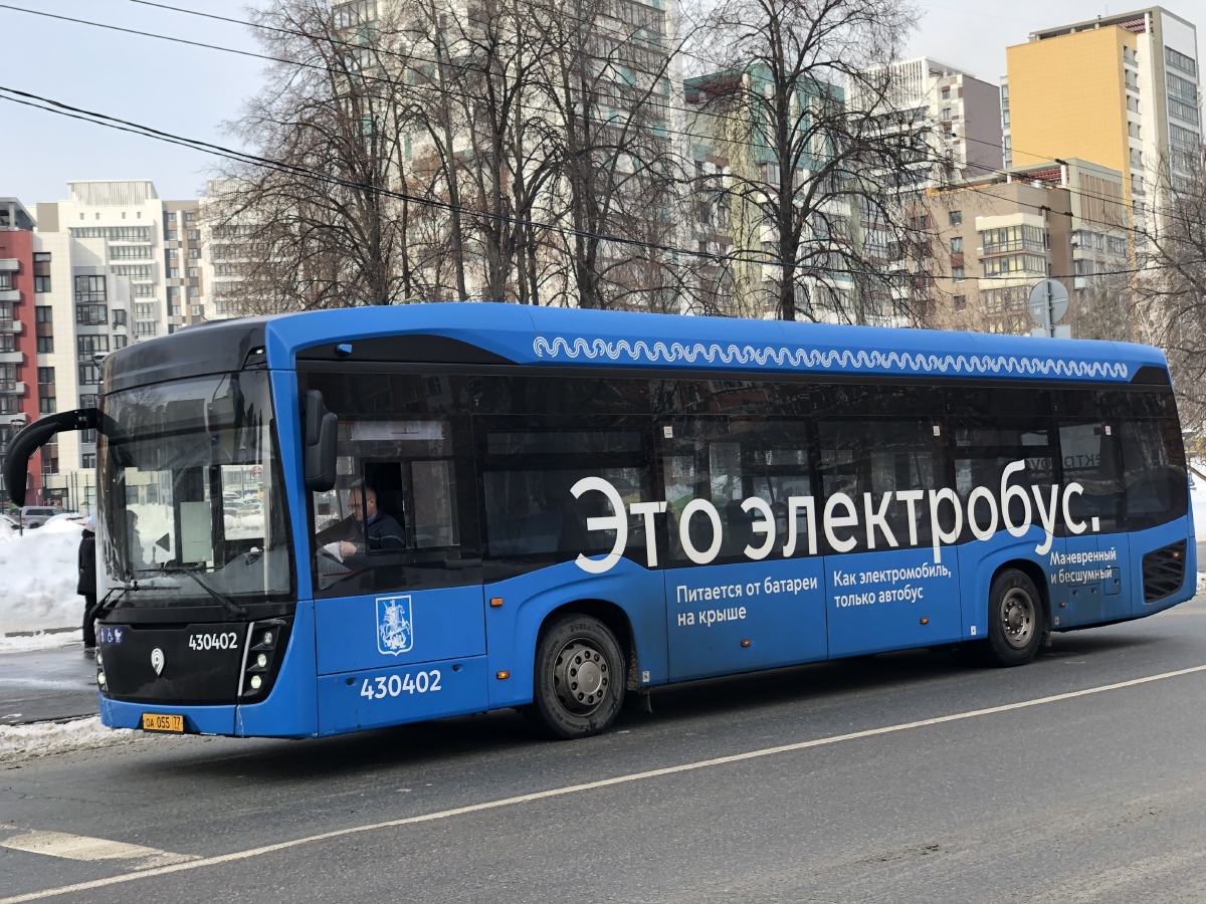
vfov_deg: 28.0
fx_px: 1812
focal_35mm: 52
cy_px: 452
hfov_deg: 36.8
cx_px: 603
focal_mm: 6
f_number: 2.4
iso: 16
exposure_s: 1/191
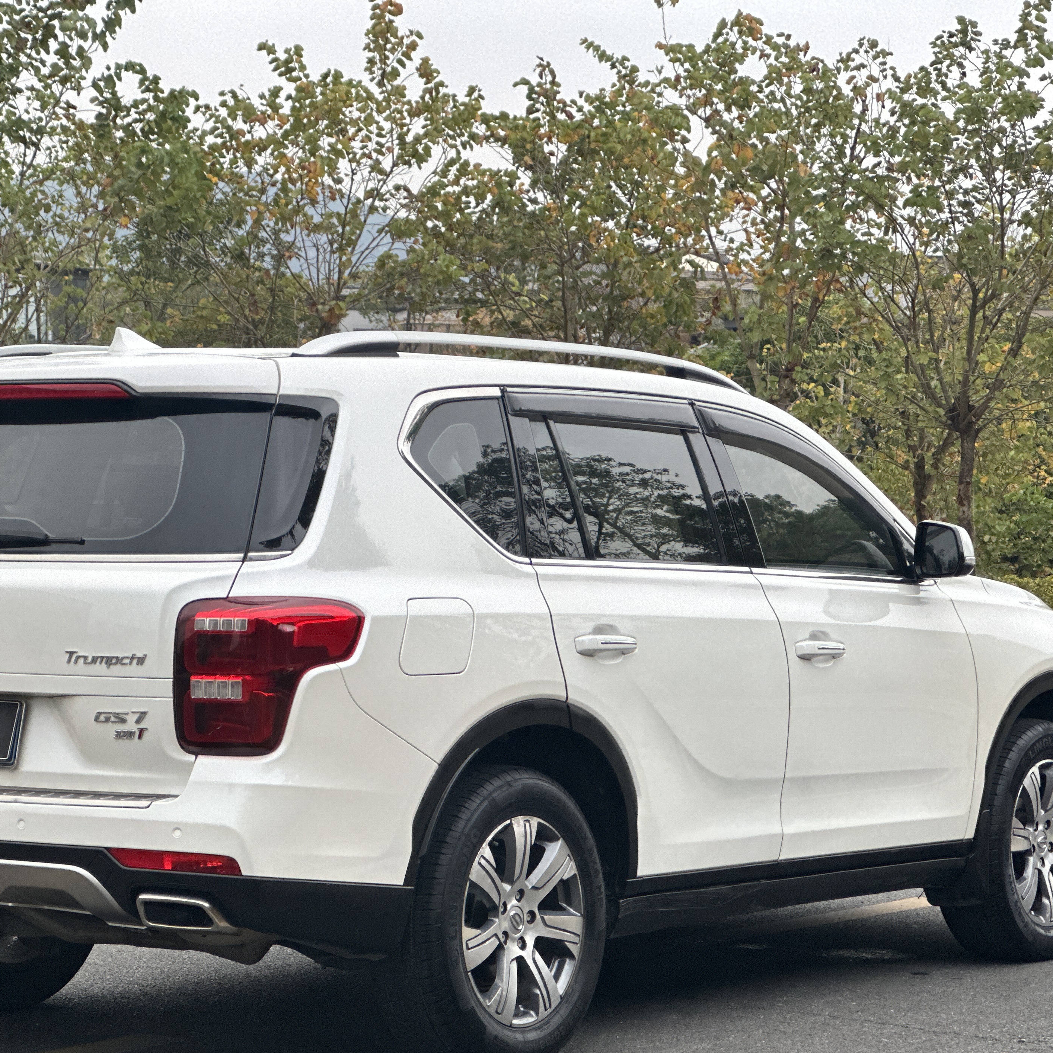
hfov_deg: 17.9
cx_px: 427
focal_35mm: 97
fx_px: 3338
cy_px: 562
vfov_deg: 17.9
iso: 250
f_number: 2.8
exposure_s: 1/76
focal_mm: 9
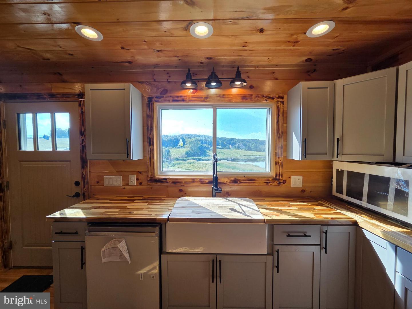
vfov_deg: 89.9
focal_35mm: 13
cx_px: 206
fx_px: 155
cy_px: 154
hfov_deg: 106.2
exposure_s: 1/230
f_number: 2.2
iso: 50
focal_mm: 2.2
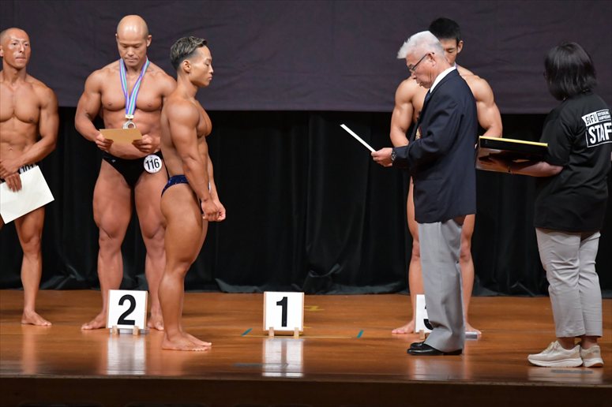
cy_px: 204
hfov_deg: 8.1
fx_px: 4333
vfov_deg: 5.4
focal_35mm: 255
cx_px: 306
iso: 5000
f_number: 5.6
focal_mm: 170
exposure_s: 1/400
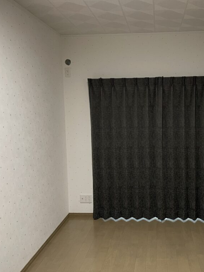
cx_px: 144
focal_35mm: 35
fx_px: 275
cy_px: 137
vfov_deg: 52.6
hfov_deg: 39.9
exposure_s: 1/60
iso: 250
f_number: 1.6
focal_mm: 4.2
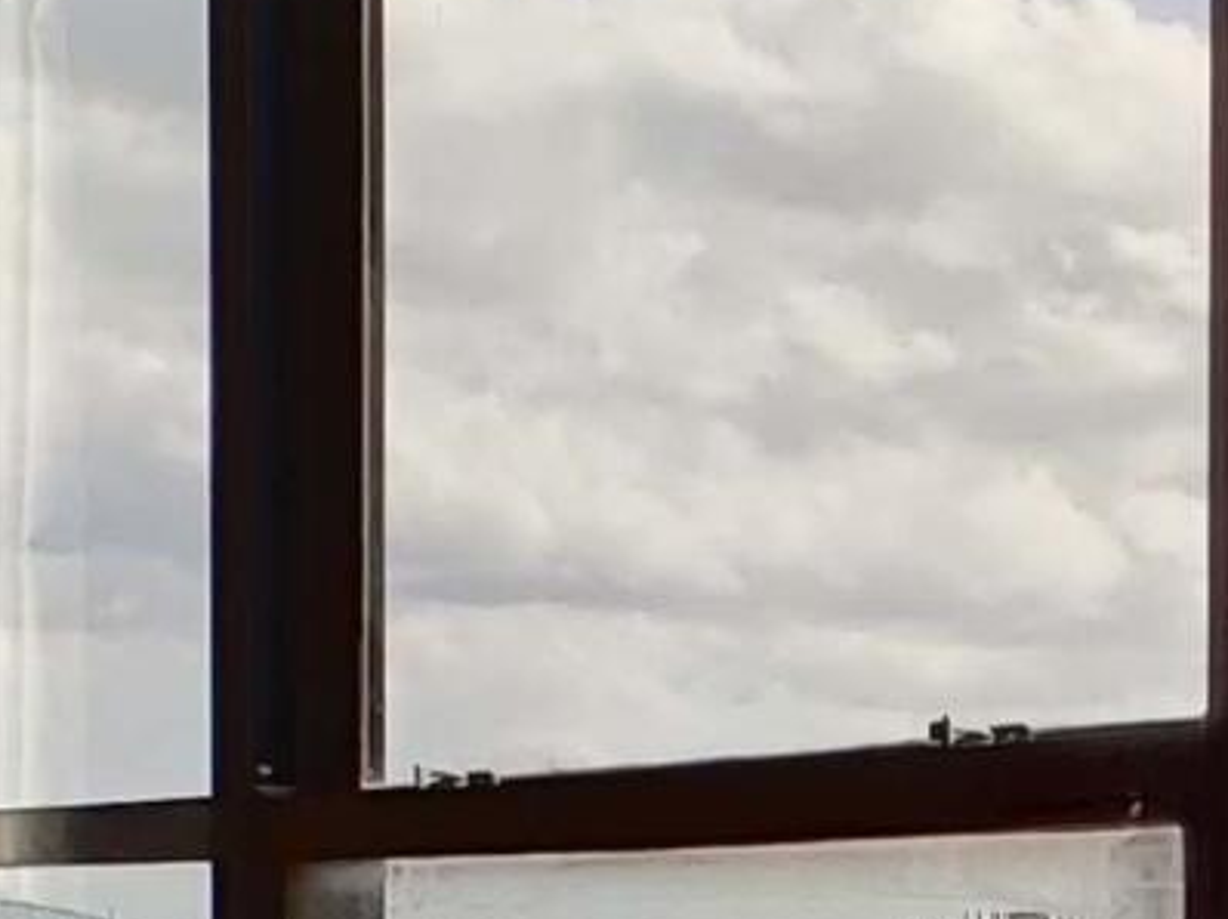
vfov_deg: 14.5
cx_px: 1296
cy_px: 1153
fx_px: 3474
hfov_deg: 19.3
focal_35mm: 98
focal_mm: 2.25
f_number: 2.2
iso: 100
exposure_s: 1/350
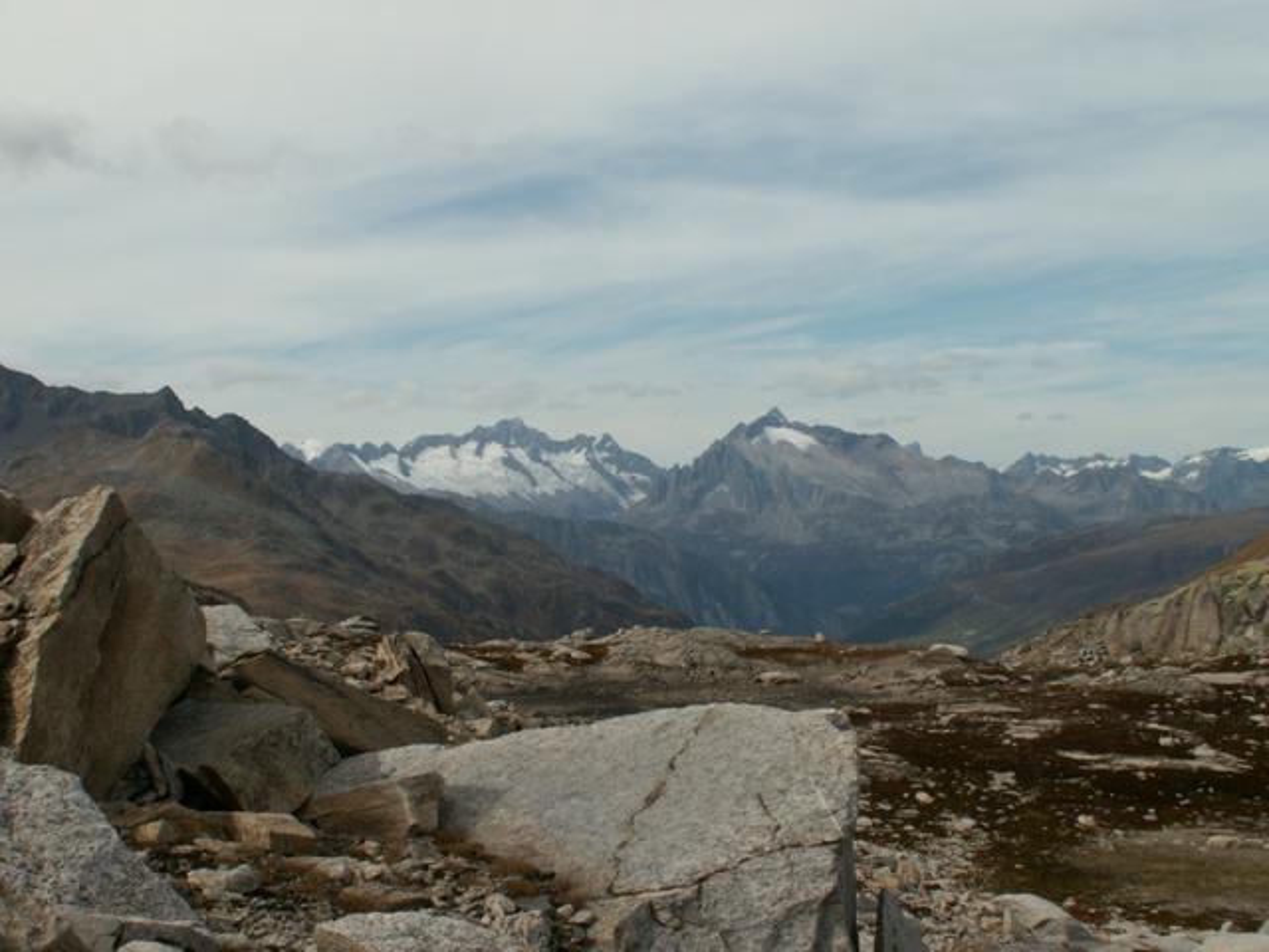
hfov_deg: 38.2
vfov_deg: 29.1
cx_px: 634
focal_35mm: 50
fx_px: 1833
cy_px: 476
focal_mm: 8.27
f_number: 8
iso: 50
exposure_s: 1/250
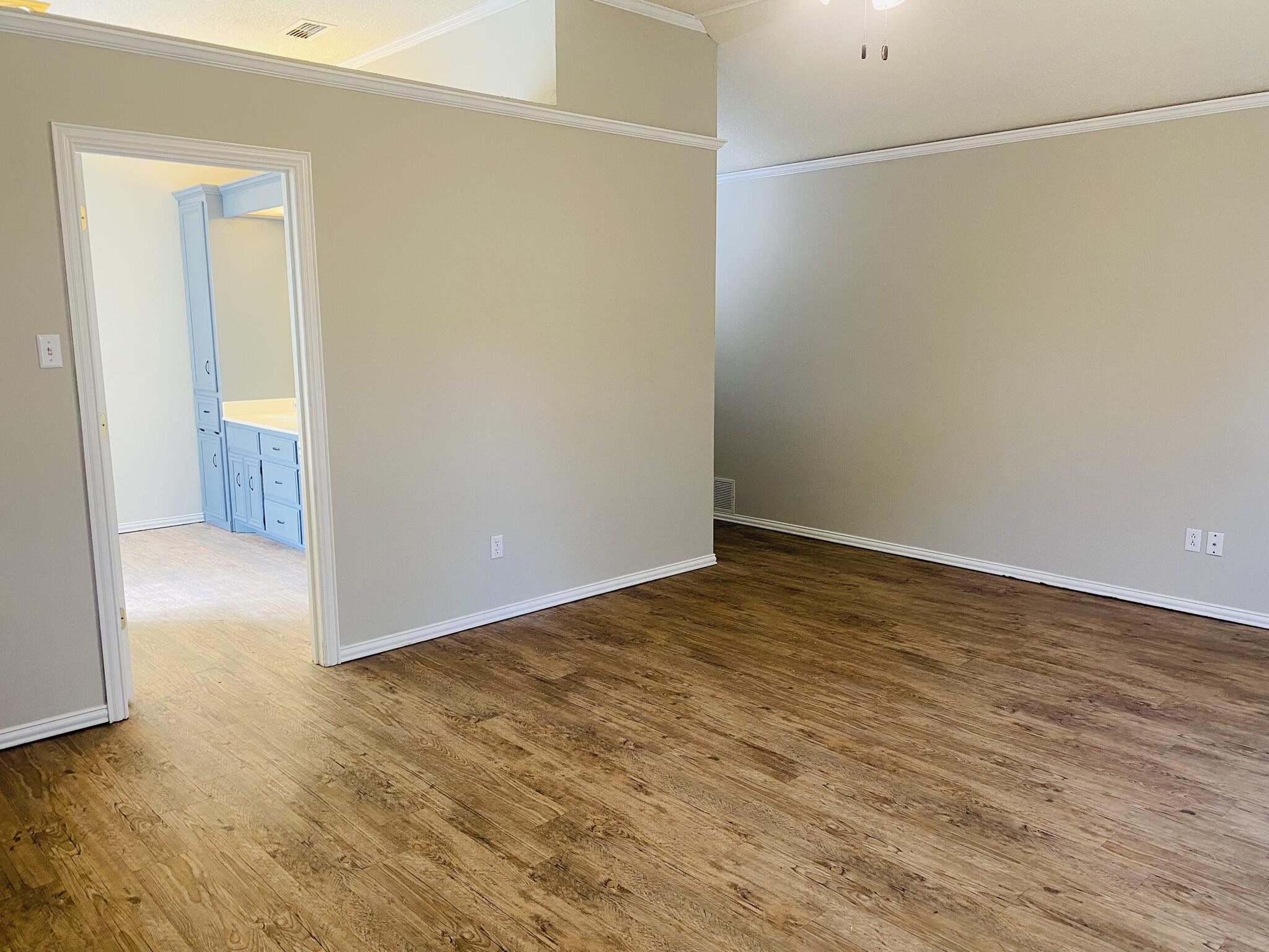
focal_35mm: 26
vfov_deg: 53.1
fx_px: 953
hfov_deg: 67.3
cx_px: 634
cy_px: 476
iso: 100
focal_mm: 4.25
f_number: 1.8
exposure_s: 1/60
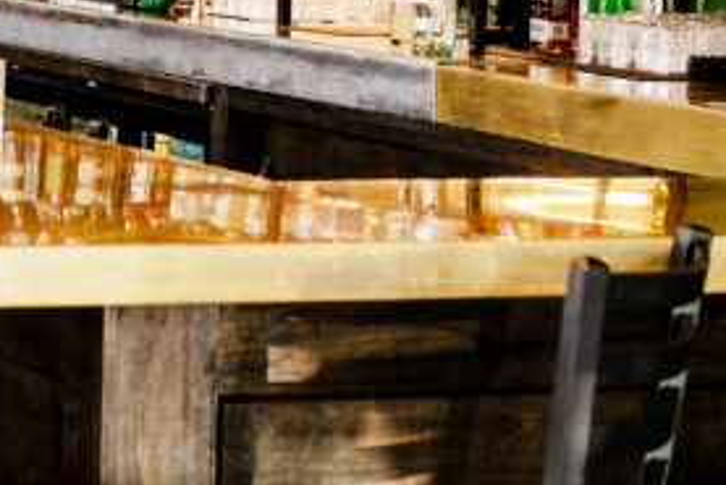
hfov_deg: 10.4
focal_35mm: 196
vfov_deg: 7.0
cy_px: -43
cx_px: -24
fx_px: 3955
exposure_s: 1/125
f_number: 2.8
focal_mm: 35
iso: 800
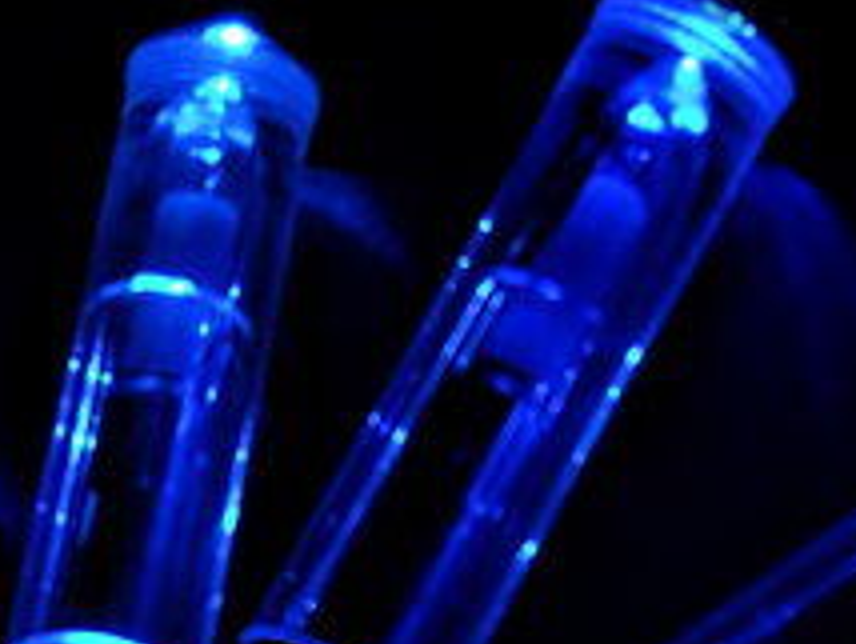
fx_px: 3144
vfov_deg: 11.4
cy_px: 812
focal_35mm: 127
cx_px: 244
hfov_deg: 15.5
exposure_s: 1/60
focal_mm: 5.6
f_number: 2.7
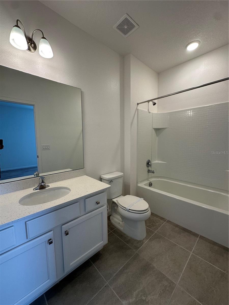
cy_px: 152
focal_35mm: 14
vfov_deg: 102.1
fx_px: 123
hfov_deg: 85.7
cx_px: 114
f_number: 2.2
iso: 125
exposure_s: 1/120
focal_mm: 2.22
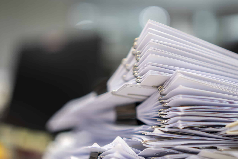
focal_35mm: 52
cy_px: 80
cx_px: 119
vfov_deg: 26.0
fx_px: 344
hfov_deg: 38.2
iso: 100
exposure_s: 1/30
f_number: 1.8
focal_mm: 35
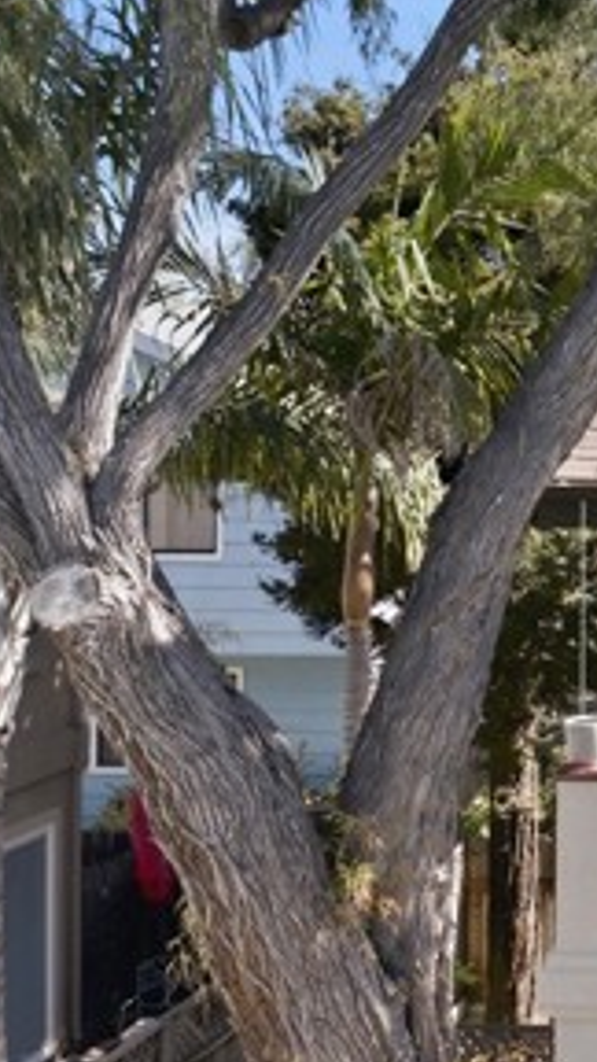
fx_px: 1632
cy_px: 743
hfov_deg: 17.6
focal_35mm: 58
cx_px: 1010
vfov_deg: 35.5
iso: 360
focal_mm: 12.3
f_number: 2.8
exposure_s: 1/1600
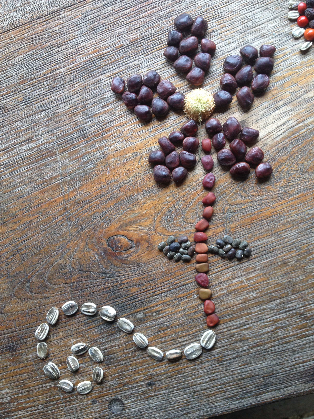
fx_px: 423
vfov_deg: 52.6
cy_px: 210
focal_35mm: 35
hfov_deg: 40.7
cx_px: 157
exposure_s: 1/120
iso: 64
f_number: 2.4
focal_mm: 4.28
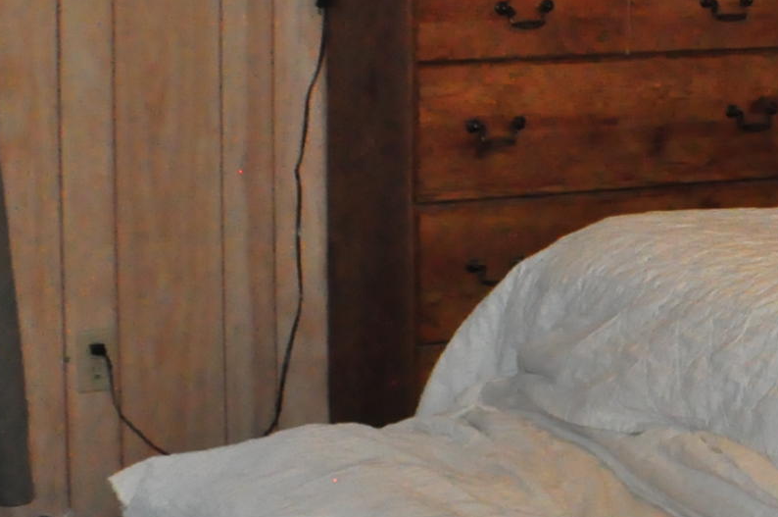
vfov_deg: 10.0
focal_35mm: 136
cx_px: 1039
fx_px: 2935
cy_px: 33
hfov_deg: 14.4
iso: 3200
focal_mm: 24
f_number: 8
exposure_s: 1/60
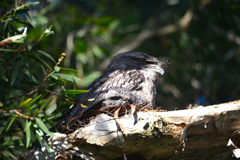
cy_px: 80
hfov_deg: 4.1
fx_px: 3334
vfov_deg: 2.8
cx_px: 120
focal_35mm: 500
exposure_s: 1/500
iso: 280
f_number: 6.3
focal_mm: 500
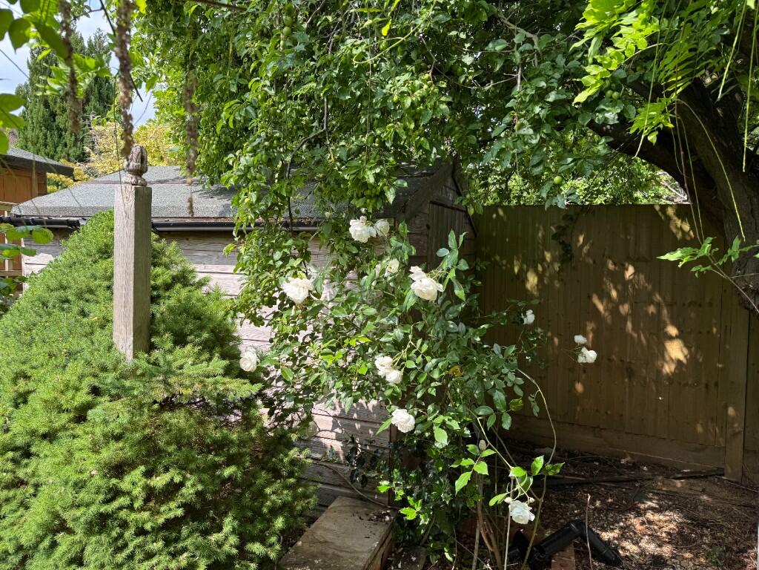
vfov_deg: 56.8
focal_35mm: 24
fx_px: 526
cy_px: 285
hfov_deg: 71.6
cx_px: 380
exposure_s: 1/912
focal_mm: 6.76
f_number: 1.78
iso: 80
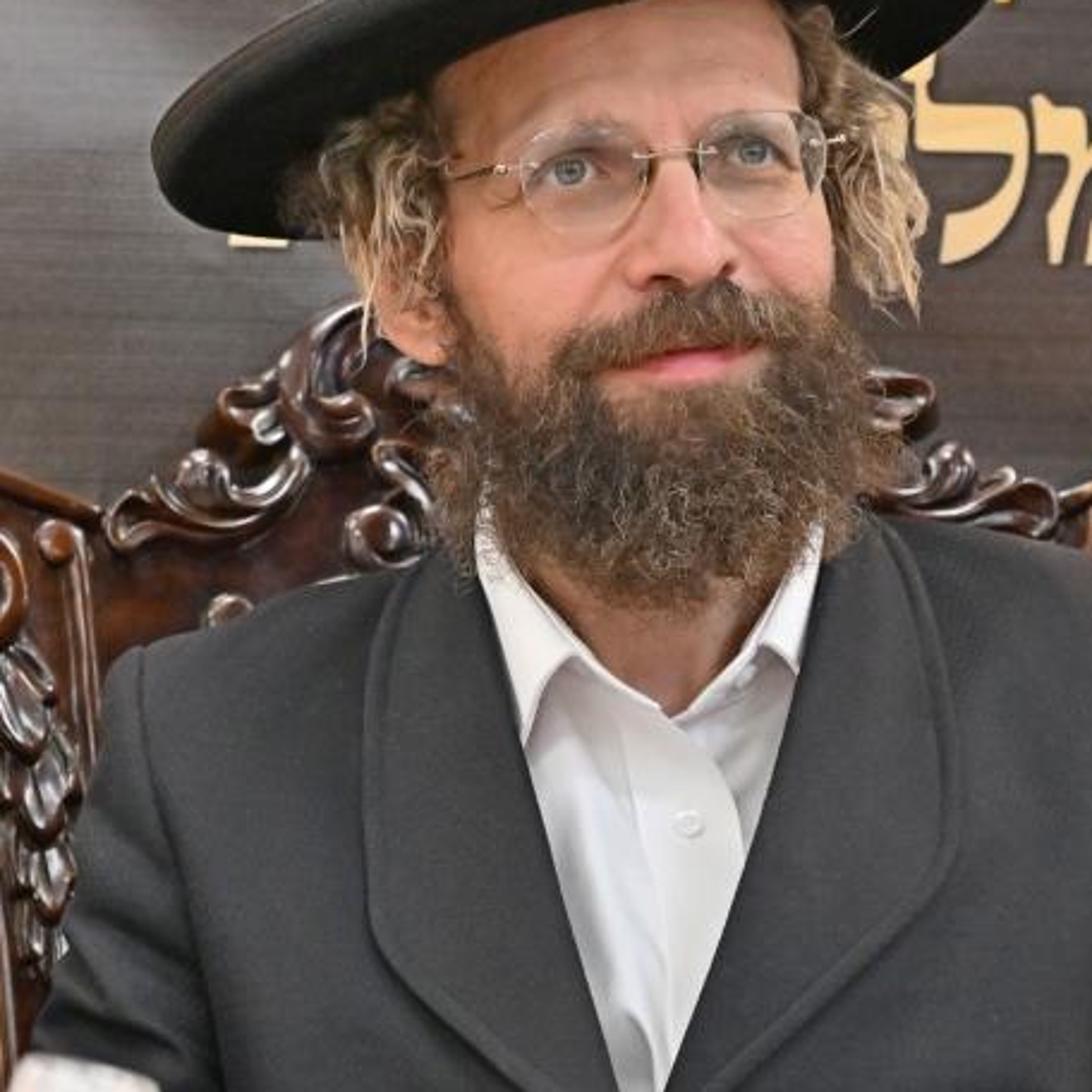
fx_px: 11706
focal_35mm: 328
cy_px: 445
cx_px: 699
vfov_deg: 5.3
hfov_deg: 5.3
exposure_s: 1/250
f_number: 4
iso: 800
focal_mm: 115
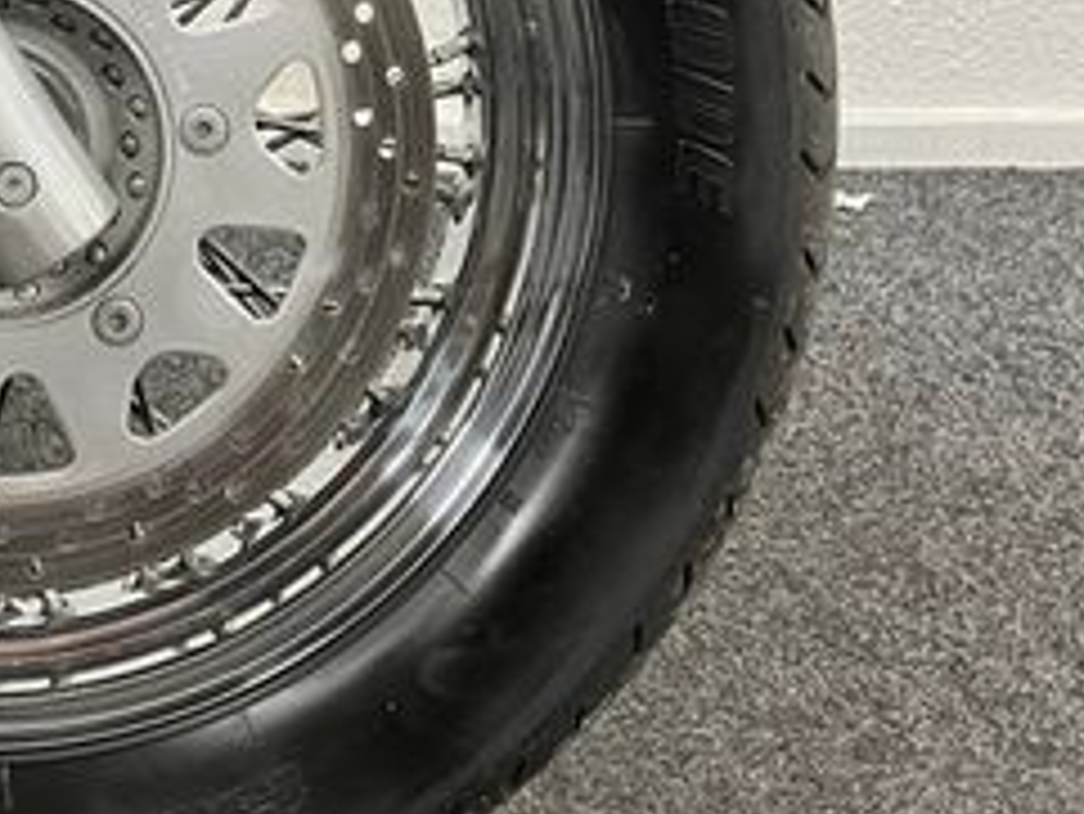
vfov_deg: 20.2
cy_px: -112
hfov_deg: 26.1
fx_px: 2162
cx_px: -94
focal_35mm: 69
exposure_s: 1/50
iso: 160
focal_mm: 5.1
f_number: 1.6
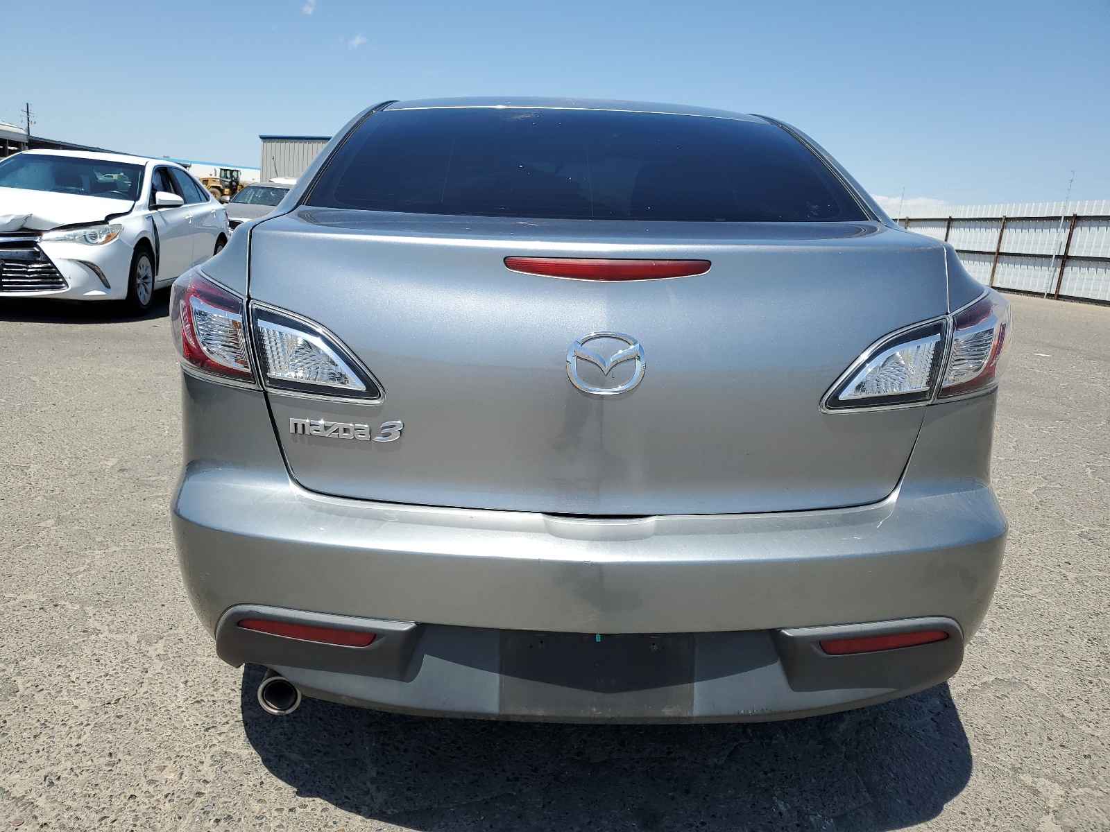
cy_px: 416
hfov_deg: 67.3
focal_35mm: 26
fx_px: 834
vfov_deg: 53.1
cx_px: 555
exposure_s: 1/3333
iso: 50
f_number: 1.5
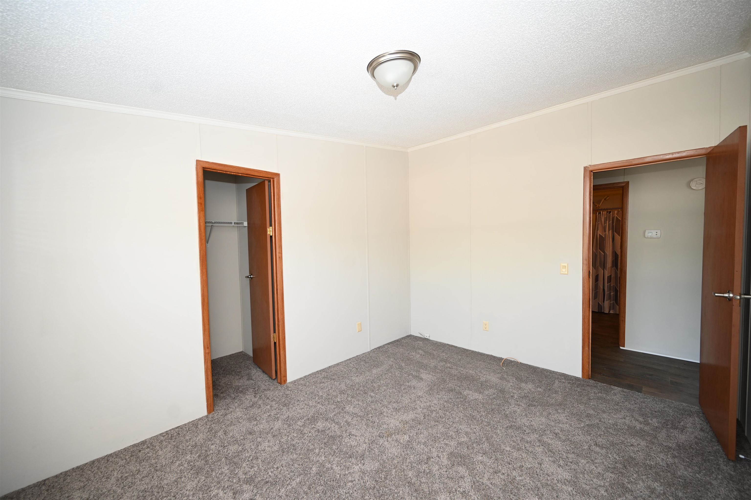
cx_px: 376
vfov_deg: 81.1
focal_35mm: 14
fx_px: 292
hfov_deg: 104.3
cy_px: 250
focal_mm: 14
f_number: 4
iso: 360
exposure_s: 1/60
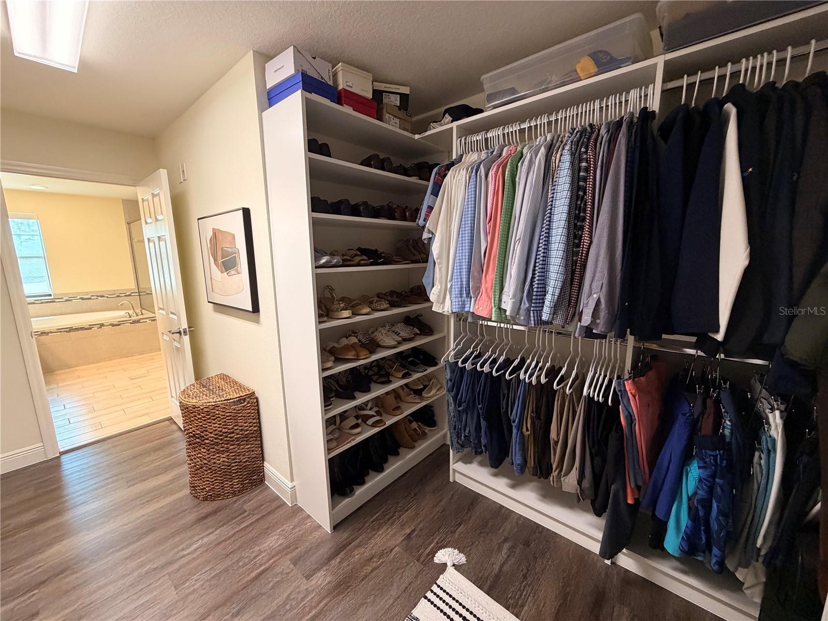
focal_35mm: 14
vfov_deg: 85.7
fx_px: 335
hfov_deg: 102.1
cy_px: 310
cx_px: 414
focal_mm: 2.22
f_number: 2.2
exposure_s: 1/60
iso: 320
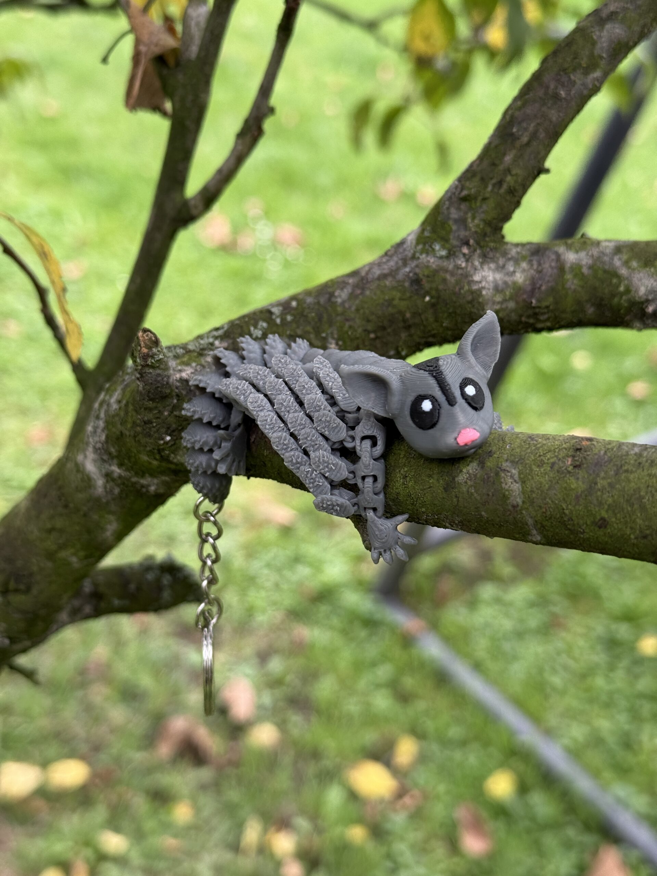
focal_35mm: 48
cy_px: 438
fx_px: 1215
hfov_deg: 30.3
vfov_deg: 39.7
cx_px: 328
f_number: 1.78
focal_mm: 6.76
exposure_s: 1/242
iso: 64
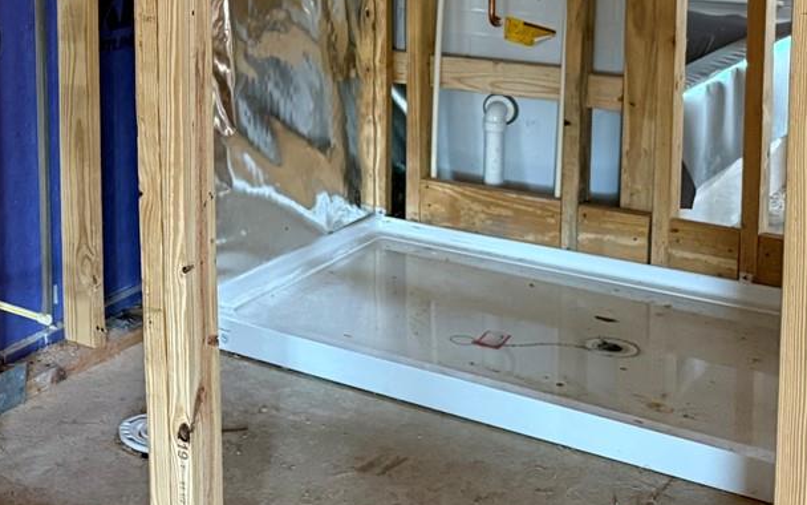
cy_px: -44
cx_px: -155
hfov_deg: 27.1
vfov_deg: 18.7
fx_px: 1474
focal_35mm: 67
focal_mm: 6.76
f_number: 1.78
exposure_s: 1/60
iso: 640
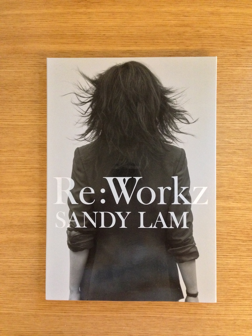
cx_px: 126
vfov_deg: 55.4
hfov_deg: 42.9
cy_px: 168
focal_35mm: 33
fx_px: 320
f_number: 2.4
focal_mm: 4.12
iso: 640
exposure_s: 1/15
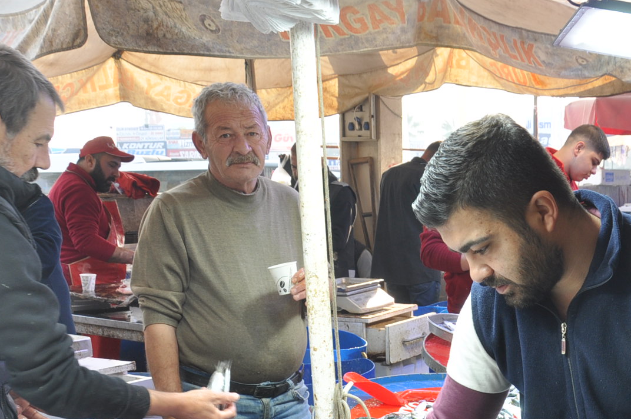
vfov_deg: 21.0
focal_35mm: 63
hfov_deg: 30.6
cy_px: 394
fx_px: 1103
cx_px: 560
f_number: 8
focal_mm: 21
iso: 200
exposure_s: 1/60
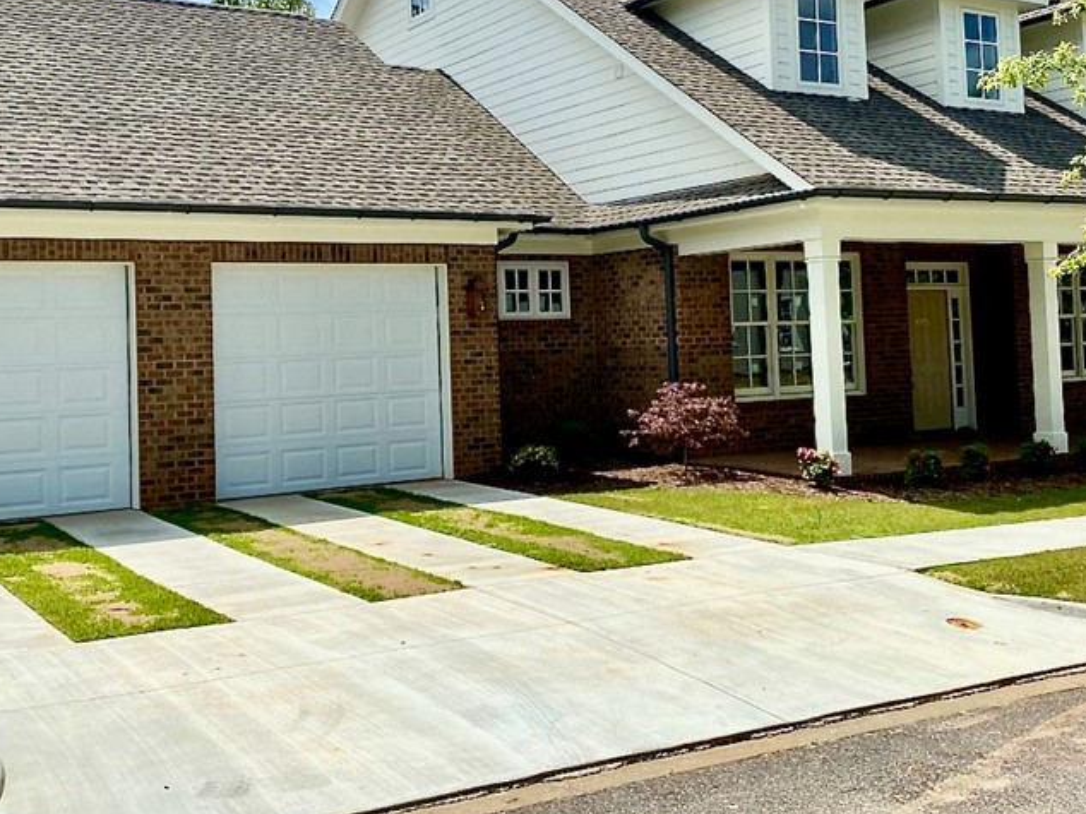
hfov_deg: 44.8
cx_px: 521
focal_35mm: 42
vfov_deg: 34.1
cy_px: 283
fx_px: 1317
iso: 32
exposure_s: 1/4608
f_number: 1.8
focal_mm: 4.25
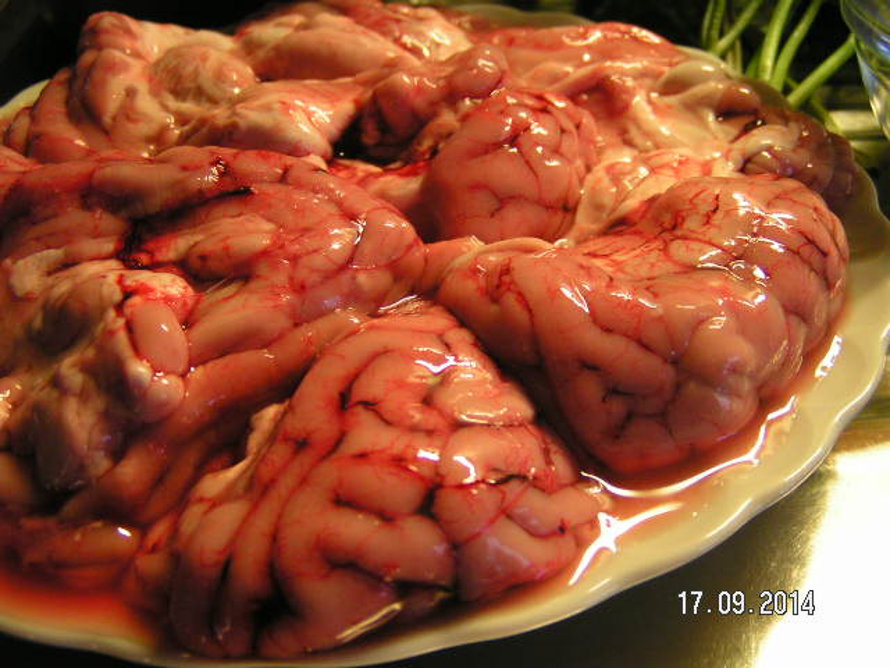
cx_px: 445
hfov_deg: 49.0
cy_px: 334
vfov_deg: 37.7
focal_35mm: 38
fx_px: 977
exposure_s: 1/20
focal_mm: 5.8
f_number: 2.8
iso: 200
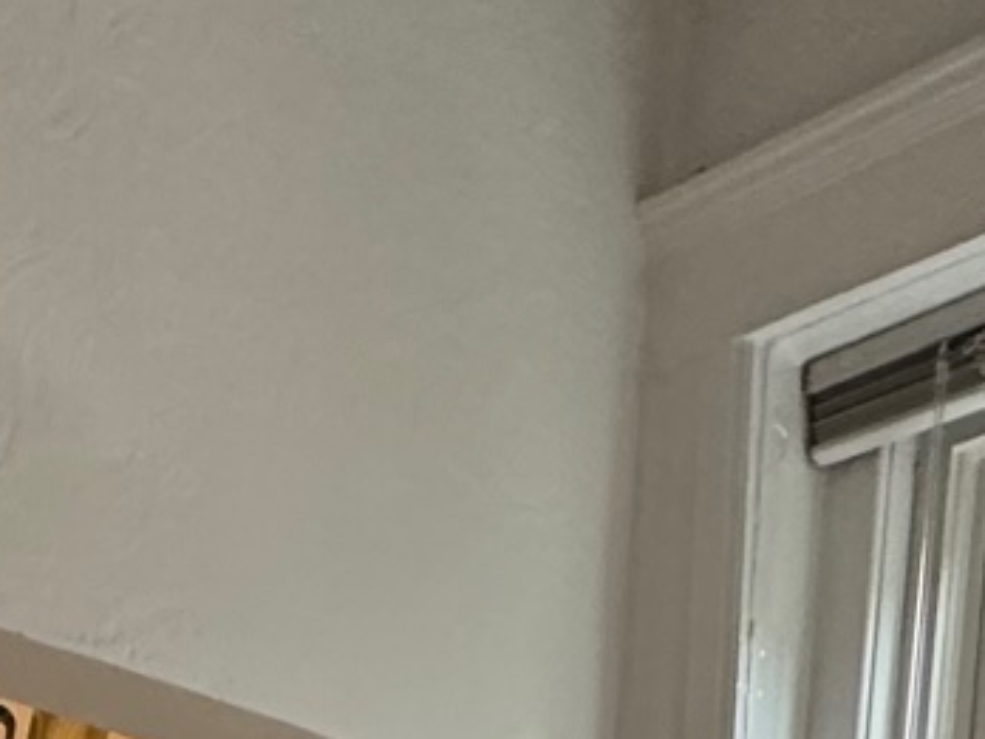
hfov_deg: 21.1
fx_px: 2305
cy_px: 1889
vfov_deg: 12.8
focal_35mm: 81
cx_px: -402
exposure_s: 1/120
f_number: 2.2
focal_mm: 2.22
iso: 320
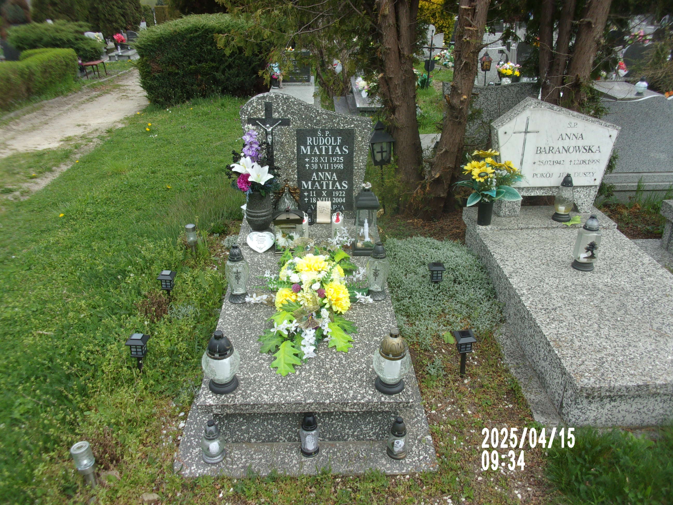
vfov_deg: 49.7
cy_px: 252
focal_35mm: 28
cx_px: 336
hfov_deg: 63.4
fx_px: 544
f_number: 3.9
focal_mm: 5.1
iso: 80
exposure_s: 1/160
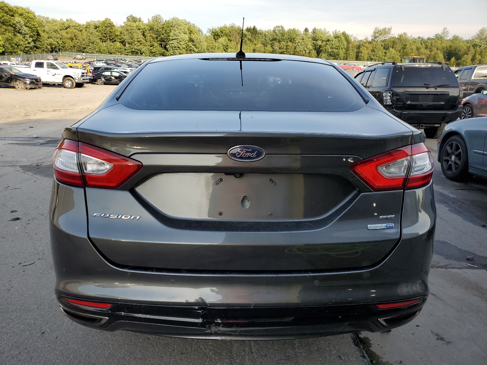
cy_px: 182
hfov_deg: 67.3
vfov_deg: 53.1
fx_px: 366
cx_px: 244
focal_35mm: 26
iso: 50
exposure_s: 1/909
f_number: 1.5
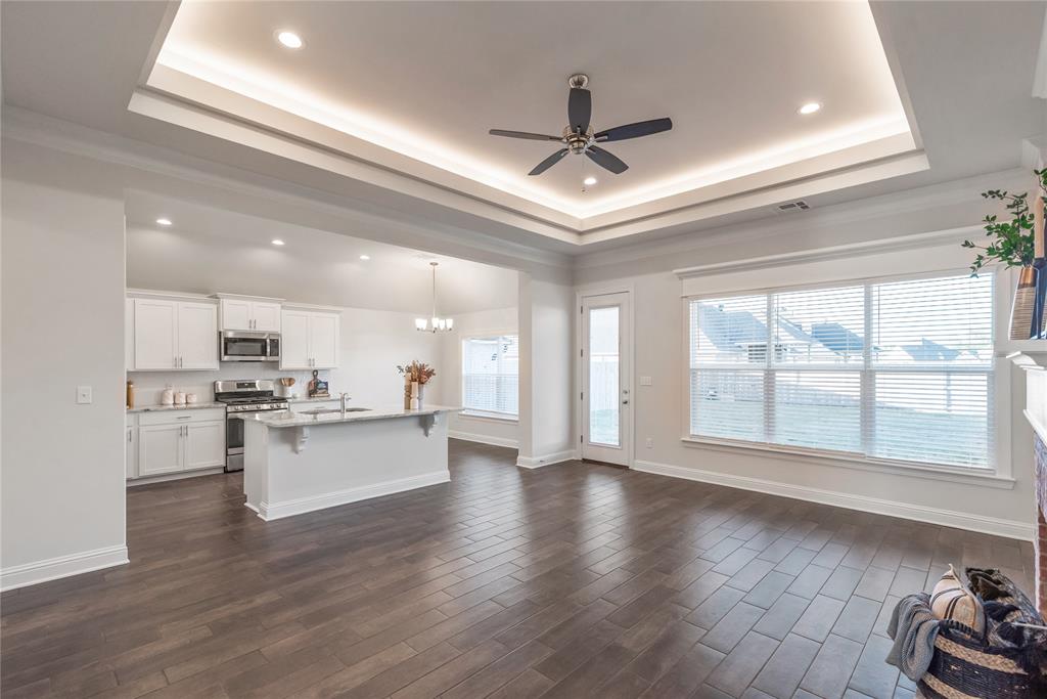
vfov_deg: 73.8
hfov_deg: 96.7
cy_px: 350
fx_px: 465
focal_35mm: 16
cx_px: 524
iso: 400
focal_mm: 16
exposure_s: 1/125
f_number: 5.6
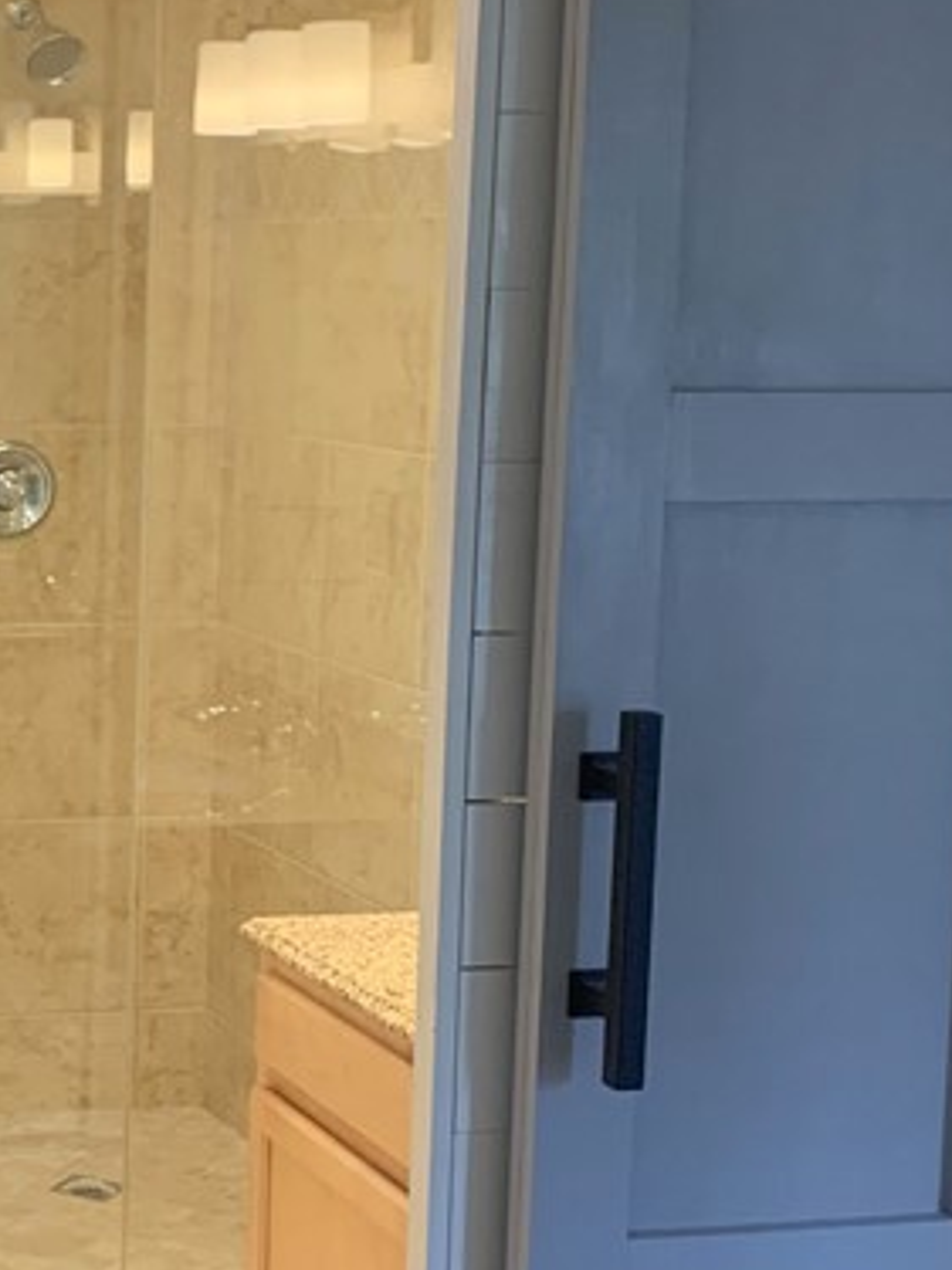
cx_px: -203
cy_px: 576
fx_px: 2605
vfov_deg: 27.4
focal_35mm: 71
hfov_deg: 19.5
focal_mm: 4.25
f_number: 1.8
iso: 100
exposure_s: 1/60
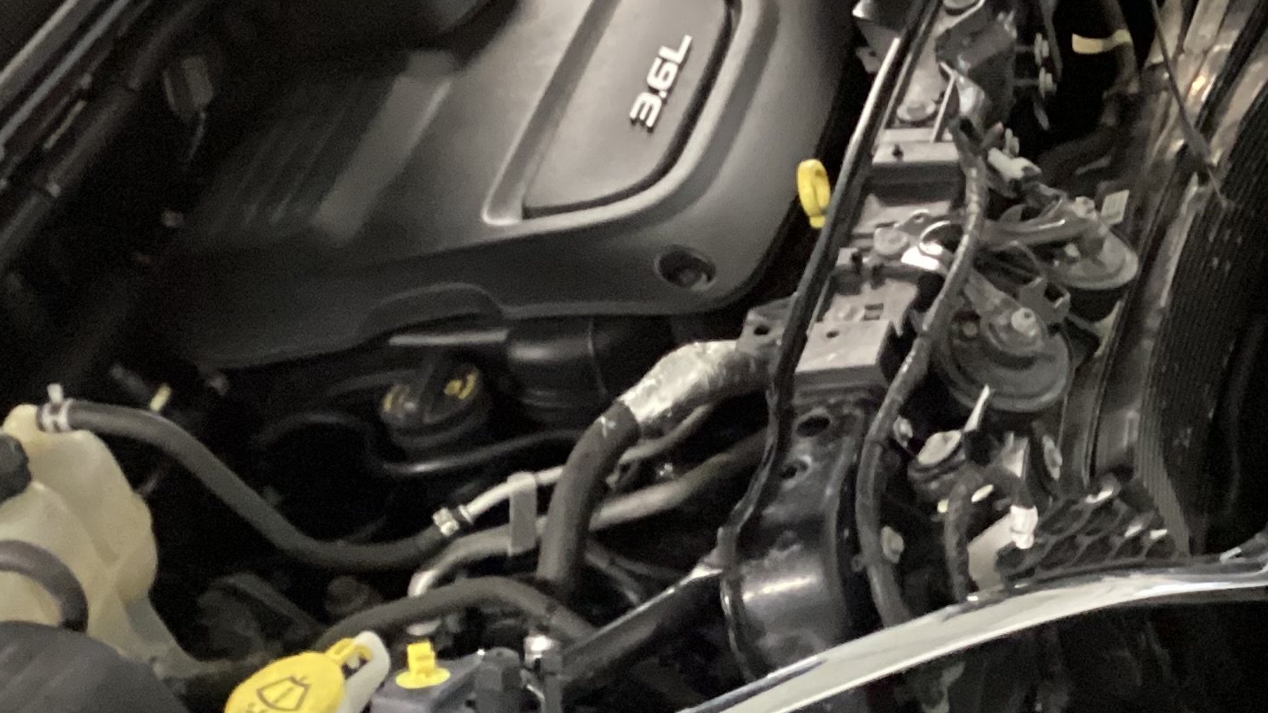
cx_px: 548
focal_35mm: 77
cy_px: 741
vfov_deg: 15.4
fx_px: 2589
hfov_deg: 27.5
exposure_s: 1/20
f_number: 2.4
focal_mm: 3.3
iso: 800
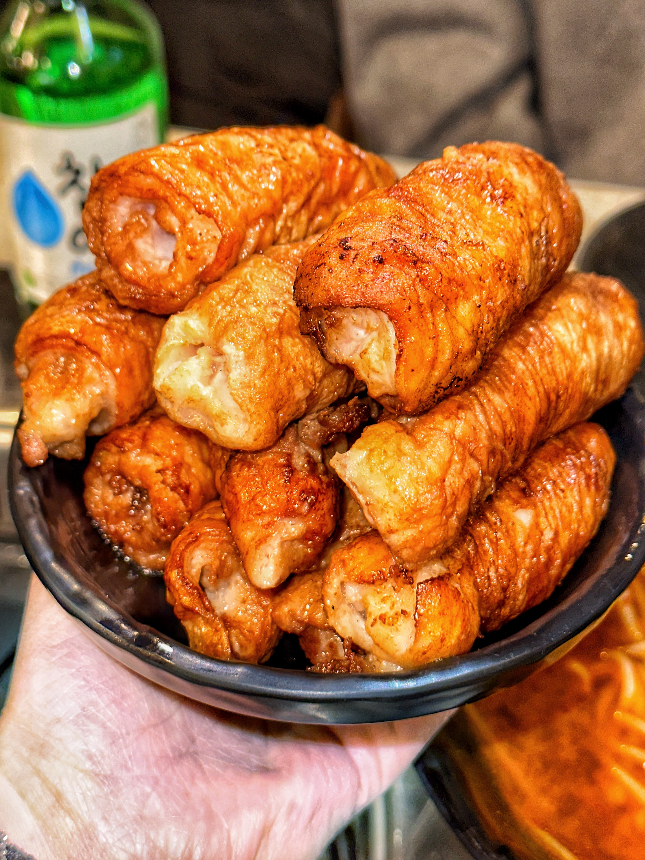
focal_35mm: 48
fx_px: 1193
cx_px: 322
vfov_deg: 39.7
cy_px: 430
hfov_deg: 30.3
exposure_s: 1/54
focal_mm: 6.86
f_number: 1.78
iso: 50
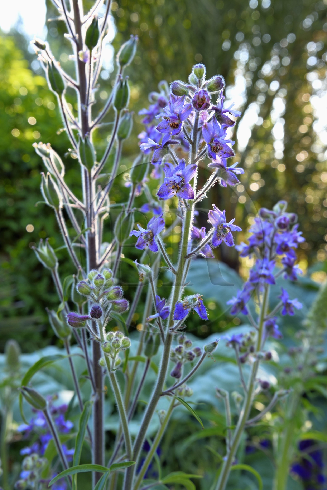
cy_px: 247
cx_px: 166
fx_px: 627
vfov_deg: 42.7
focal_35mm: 46
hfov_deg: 29.2
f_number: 10
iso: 200
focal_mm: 45
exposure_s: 1/50
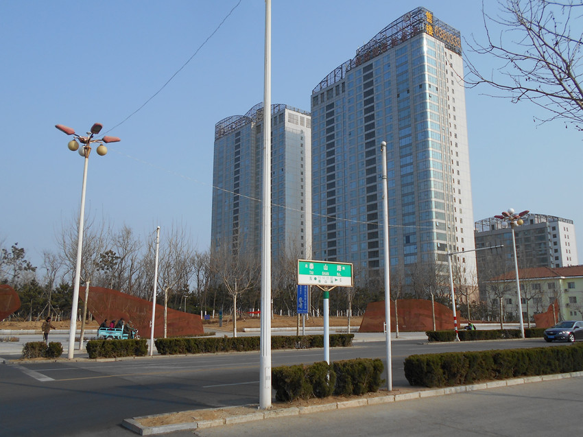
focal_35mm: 26
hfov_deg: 67.3
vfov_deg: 53.0
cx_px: 292
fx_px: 438
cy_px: 218
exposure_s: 1/1000
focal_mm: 4.6
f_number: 3.2
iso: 80
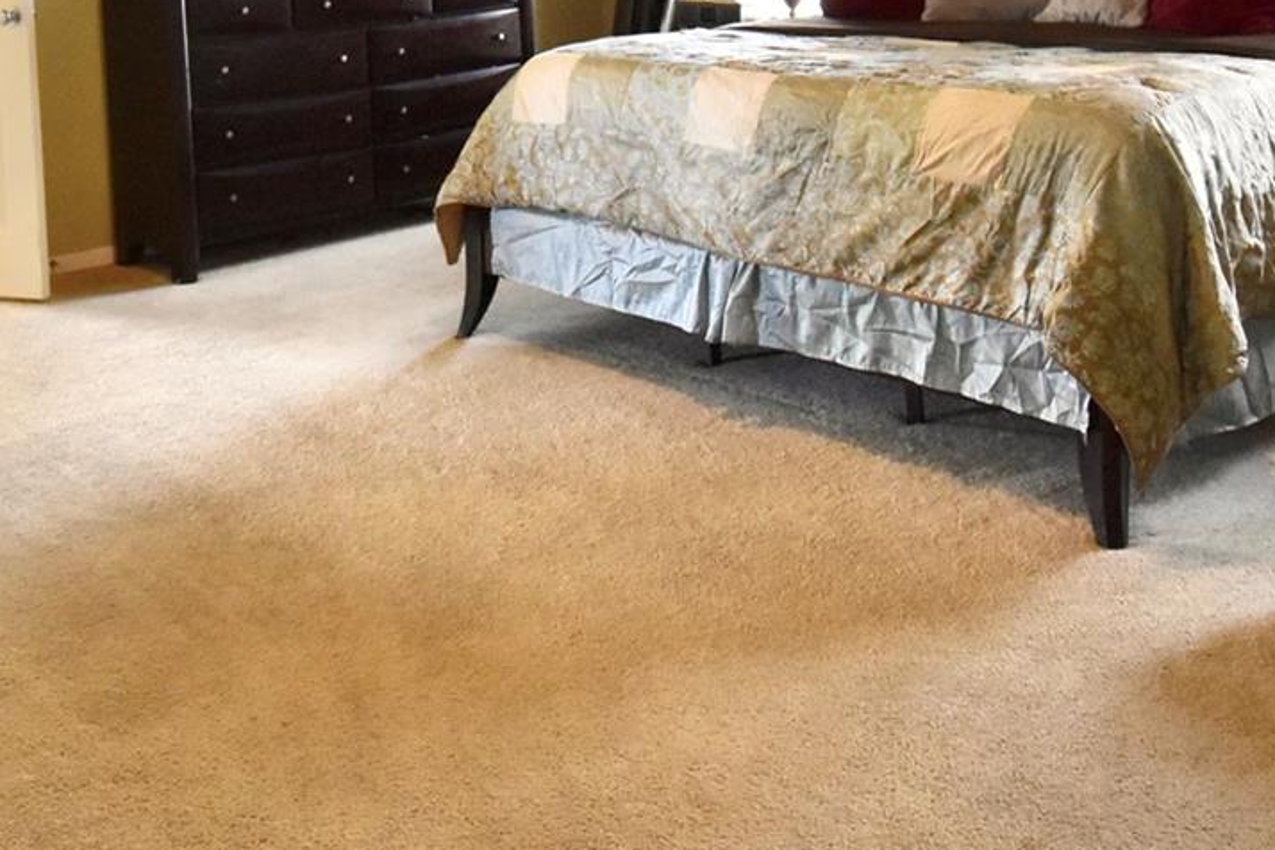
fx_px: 1523
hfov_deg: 45.0
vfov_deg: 29.5
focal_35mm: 43
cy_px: 38
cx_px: 471
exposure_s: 1/60
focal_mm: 10
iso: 1600
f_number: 4.5
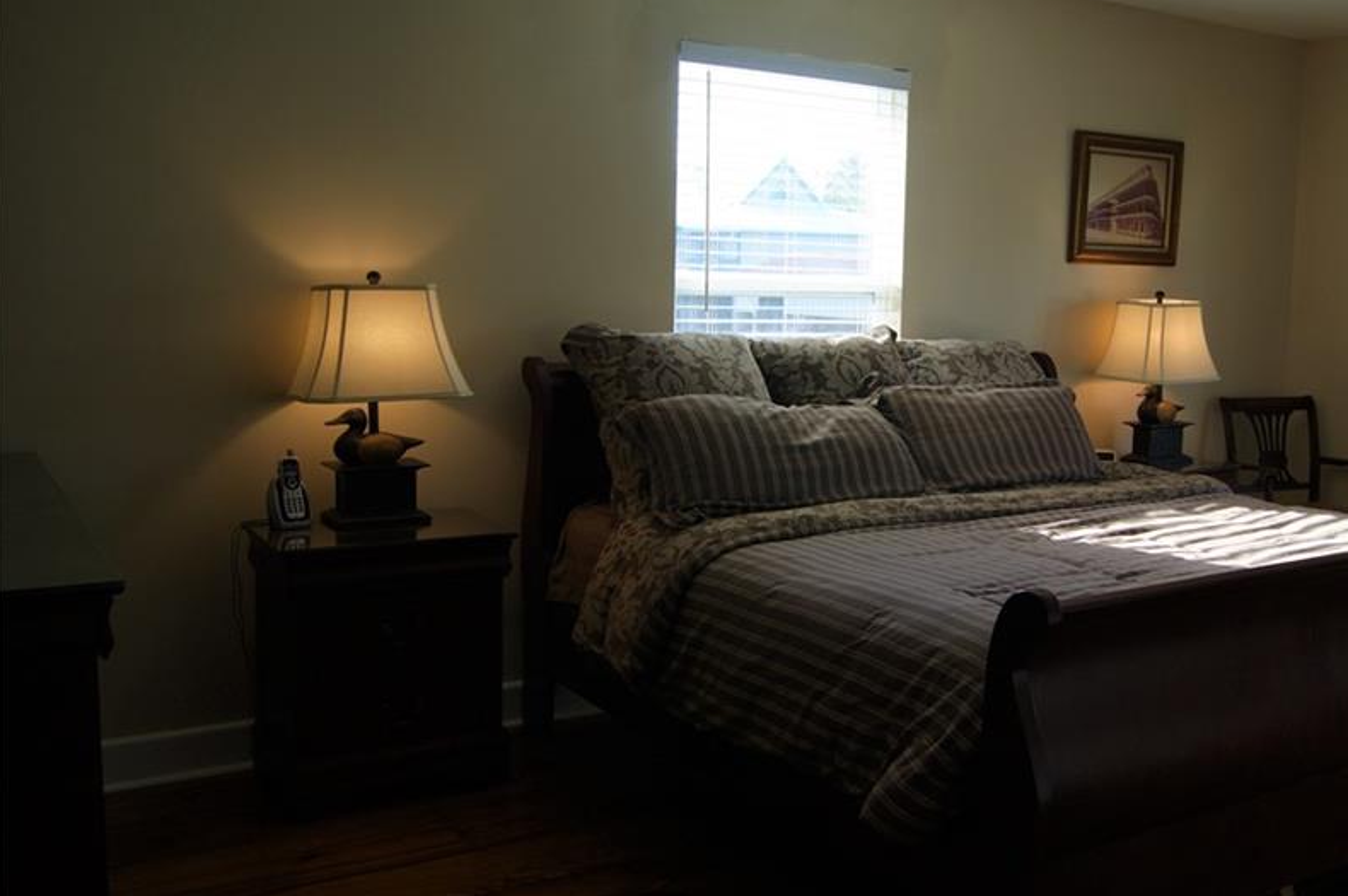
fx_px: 1309
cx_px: 870
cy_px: 445
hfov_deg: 53.7
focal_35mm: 35
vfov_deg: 37.8
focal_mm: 18
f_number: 5.6
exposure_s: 1/50
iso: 100
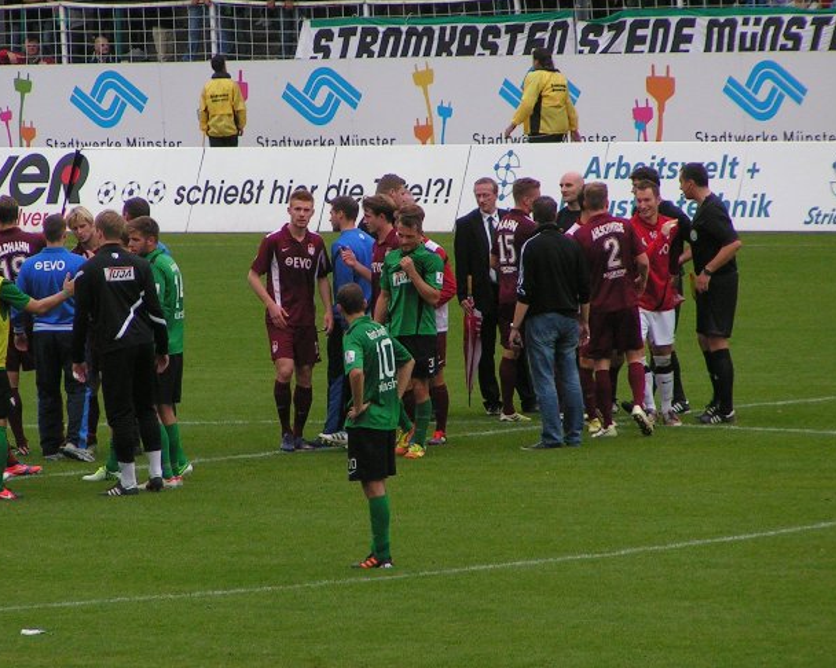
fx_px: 10364
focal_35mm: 419
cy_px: 311
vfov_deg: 3.7
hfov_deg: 4.6
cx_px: 337
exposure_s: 1/400
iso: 125
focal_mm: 49.8
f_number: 3.5
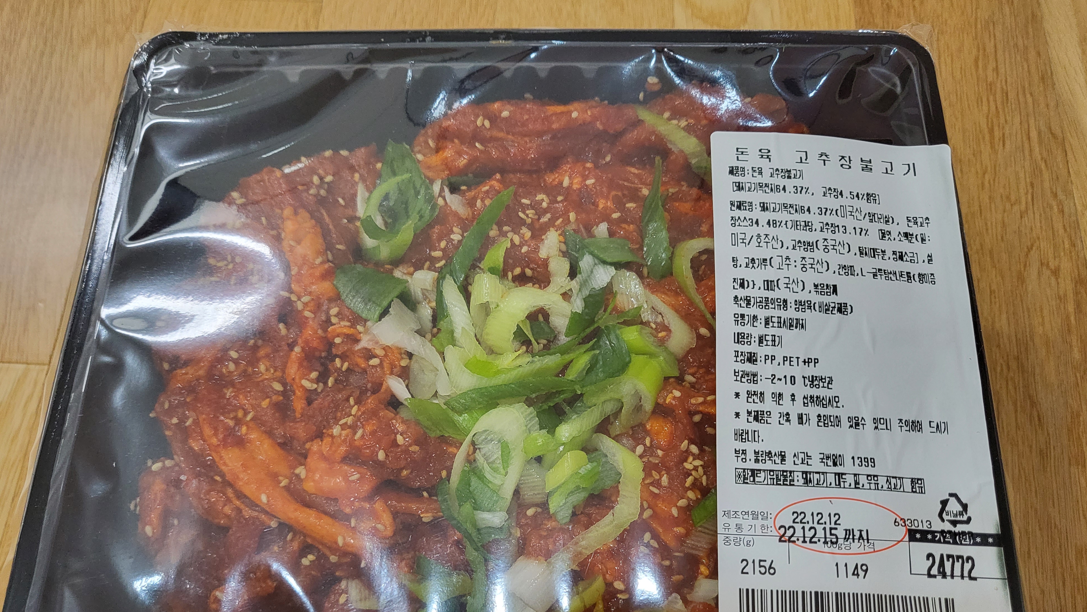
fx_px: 836
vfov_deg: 39.8
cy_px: 398
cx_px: 541
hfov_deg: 66.1
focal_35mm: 29
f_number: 1.8
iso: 250
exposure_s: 1/120
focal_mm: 4.25
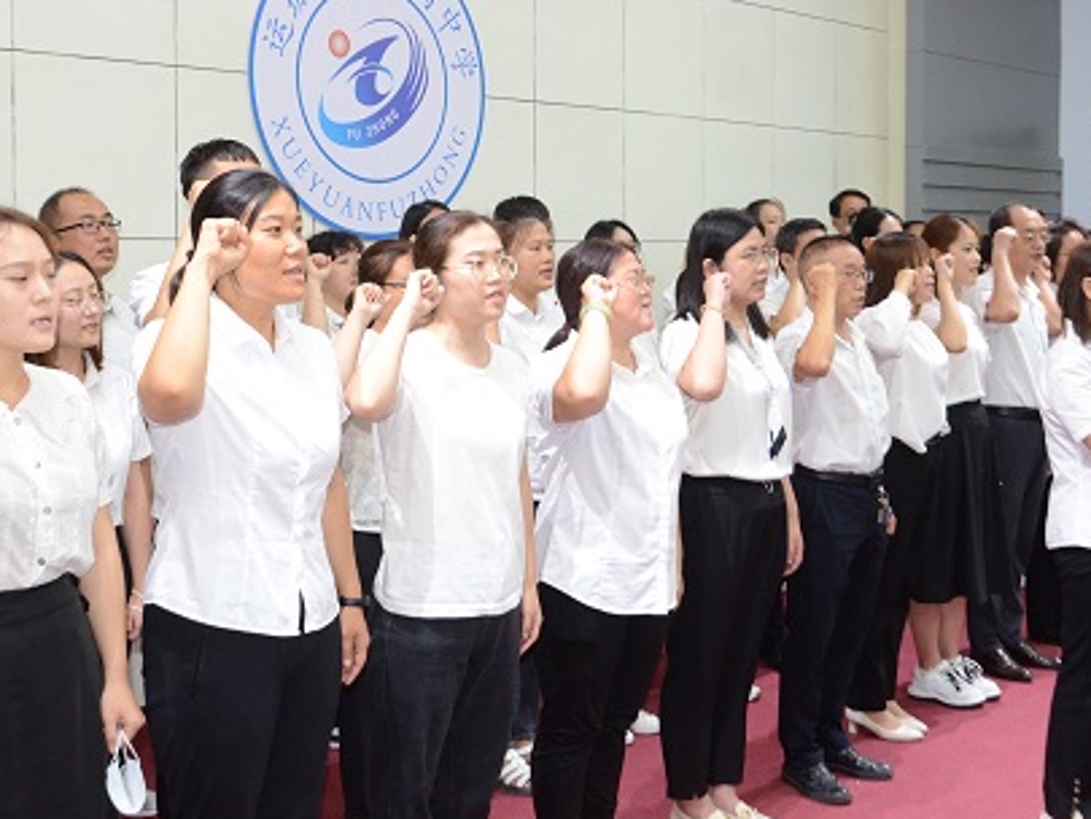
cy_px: 291
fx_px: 1482
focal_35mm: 47
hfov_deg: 40.4
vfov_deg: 30.7
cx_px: 539
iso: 1600
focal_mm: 22
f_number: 5.6
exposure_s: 1/90
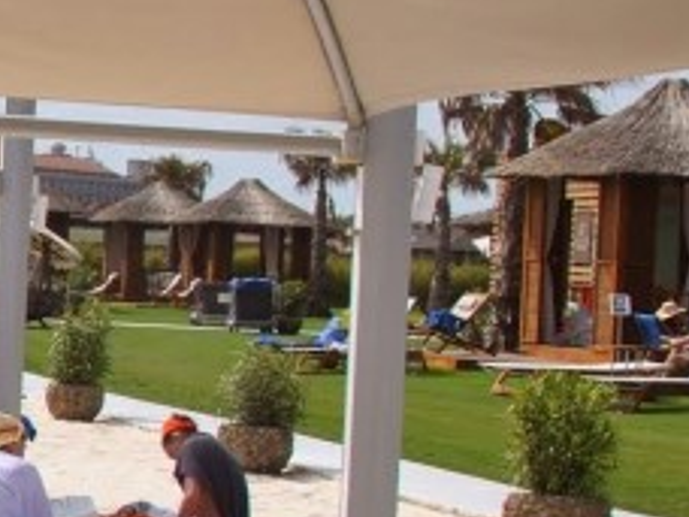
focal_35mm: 131
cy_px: 405
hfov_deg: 13.4
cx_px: -570
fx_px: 2607
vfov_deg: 11.3
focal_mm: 18
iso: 100
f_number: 10
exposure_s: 1/400
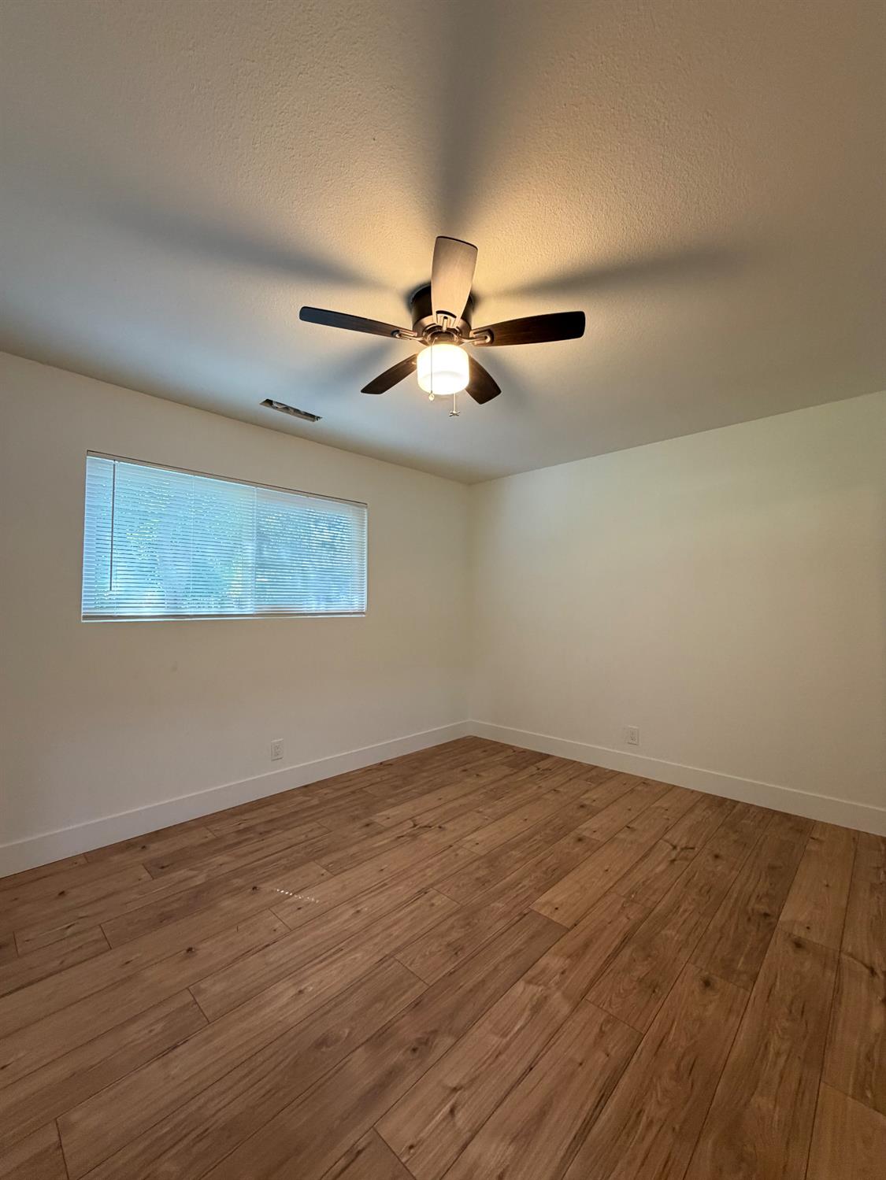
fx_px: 478
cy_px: 590
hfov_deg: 85.7
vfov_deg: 102.0
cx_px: 443
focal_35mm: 14
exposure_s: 1/60
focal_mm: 2.22
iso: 320
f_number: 2.2
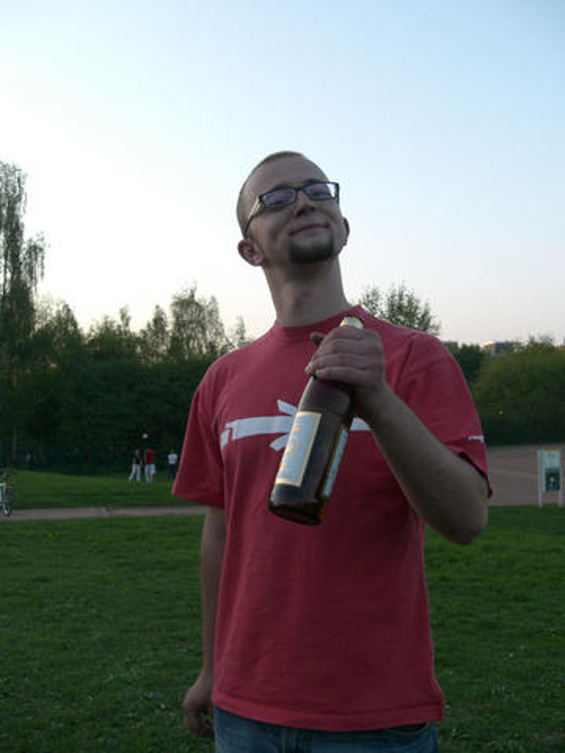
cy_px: 376
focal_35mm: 38
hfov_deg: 37.7
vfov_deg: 49.0
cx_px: 282
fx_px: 827
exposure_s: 1/160
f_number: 3.1
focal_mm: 6.3
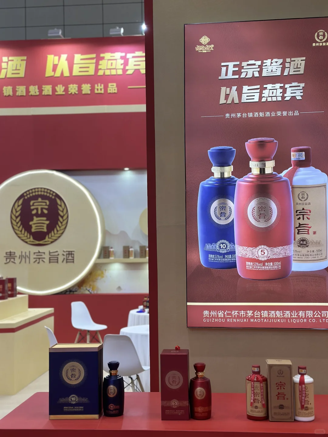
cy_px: 218
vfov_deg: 39.7
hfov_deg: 30.3
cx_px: 164
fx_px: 606
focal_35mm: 48
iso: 64
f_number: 1.78
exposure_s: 1/108
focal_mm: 6.86
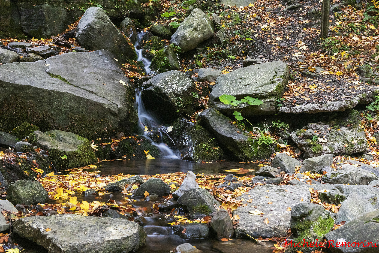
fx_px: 579
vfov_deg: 24.6
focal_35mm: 55
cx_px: 190
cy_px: 126
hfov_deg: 36.2
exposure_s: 3
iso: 1600
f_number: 7.1
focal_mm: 55
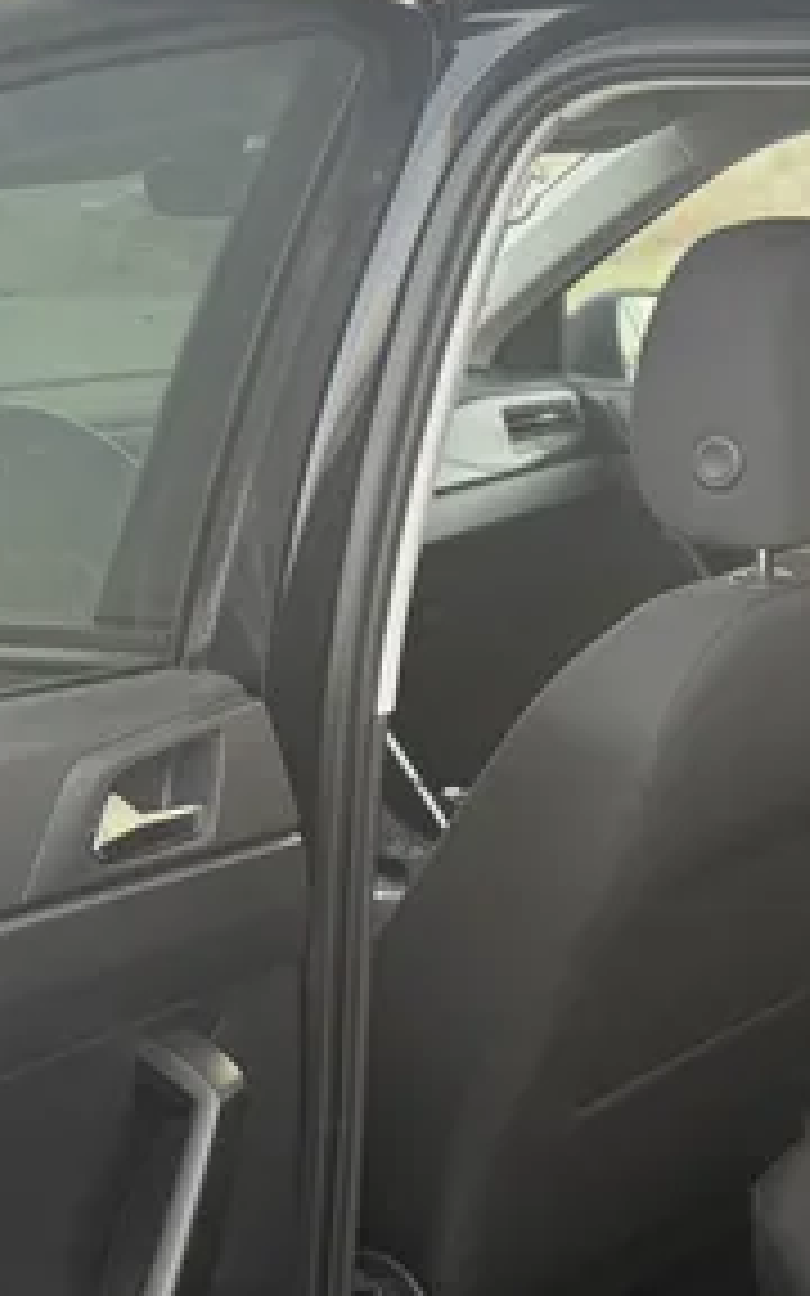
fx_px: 2437
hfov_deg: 18.7
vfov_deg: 29.4
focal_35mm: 69
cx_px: 630
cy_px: 940
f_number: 1.6
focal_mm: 5.96
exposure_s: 1/96
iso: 125
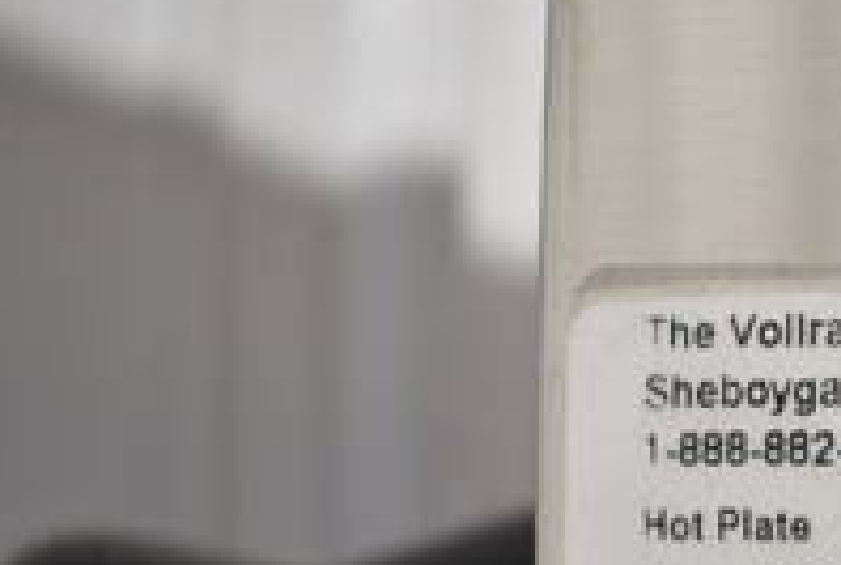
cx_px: 1283
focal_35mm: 83
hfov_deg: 20.6
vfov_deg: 16.1
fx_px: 1943
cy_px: 599
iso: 450
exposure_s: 1/30
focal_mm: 18
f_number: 3.5
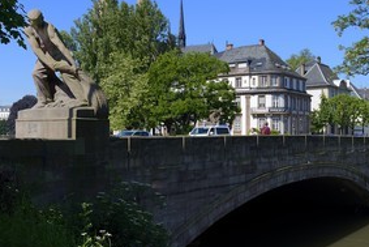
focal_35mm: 43
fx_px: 441
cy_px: 114
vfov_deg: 31.2
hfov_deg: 45.4
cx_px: 190
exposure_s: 1/250
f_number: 7.1
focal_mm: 29
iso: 200
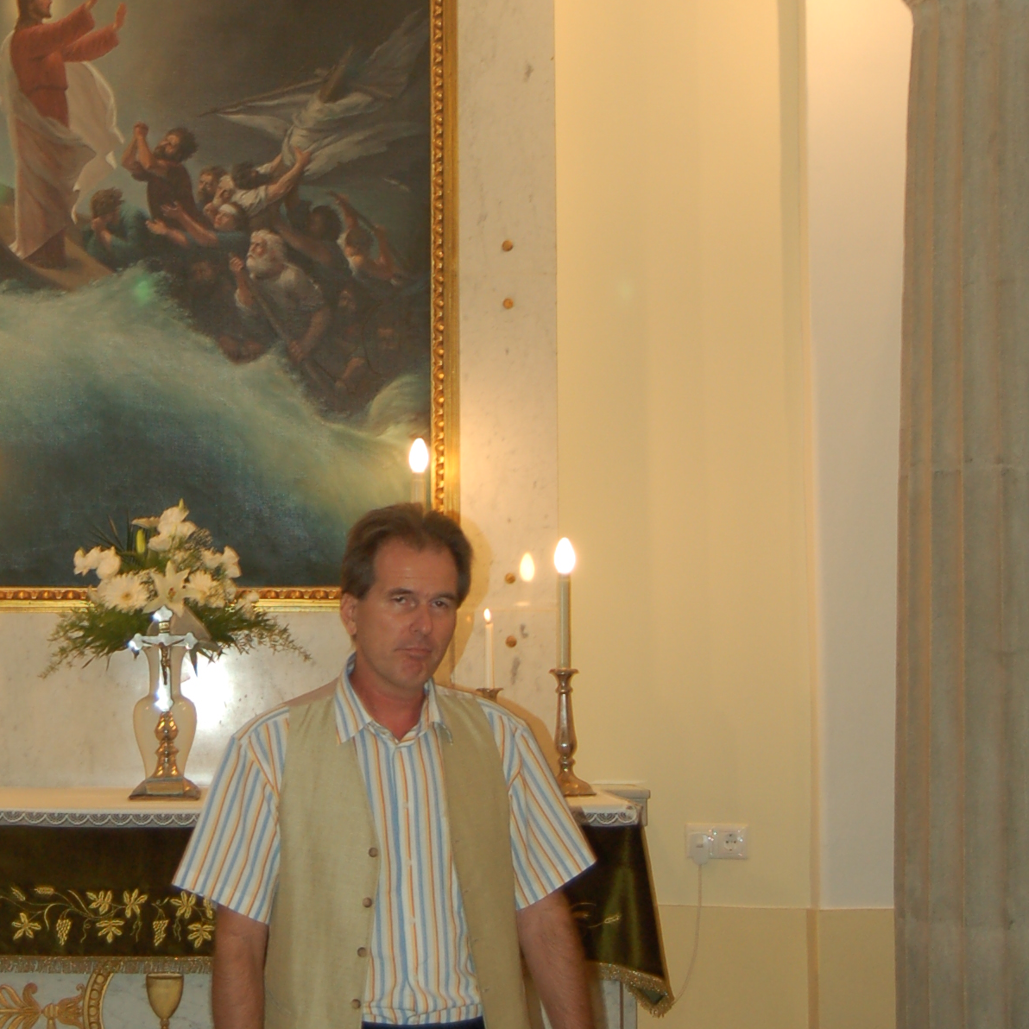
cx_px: 250
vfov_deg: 19.2
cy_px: 355
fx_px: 3027
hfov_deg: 19.2
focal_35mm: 90
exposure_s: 1/60
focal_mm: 28
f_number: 4.2
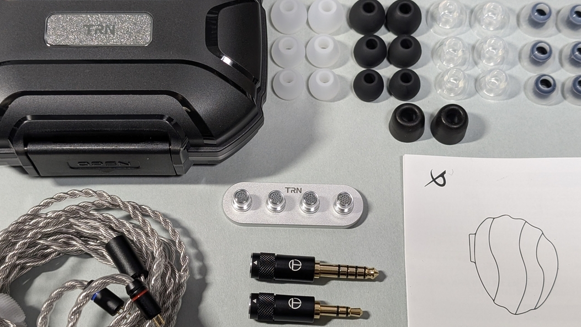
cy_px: 188
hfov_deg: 34.4
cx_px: 293
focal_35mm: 61
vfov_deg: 19.7
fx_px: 940
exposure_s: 1/23.8
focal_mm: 6.9
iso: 80
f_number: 1.68
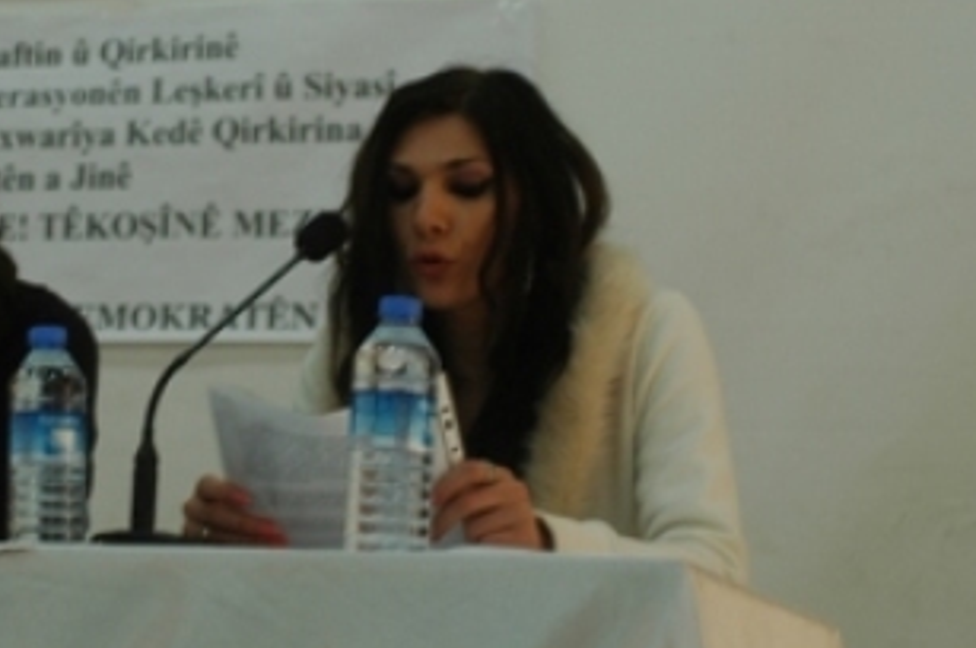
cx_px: 168
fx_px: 3274
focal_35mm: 121
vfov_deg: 11.3
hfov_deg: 16.8
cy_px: 89
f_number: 3.8
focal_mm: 45
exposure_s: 1/15
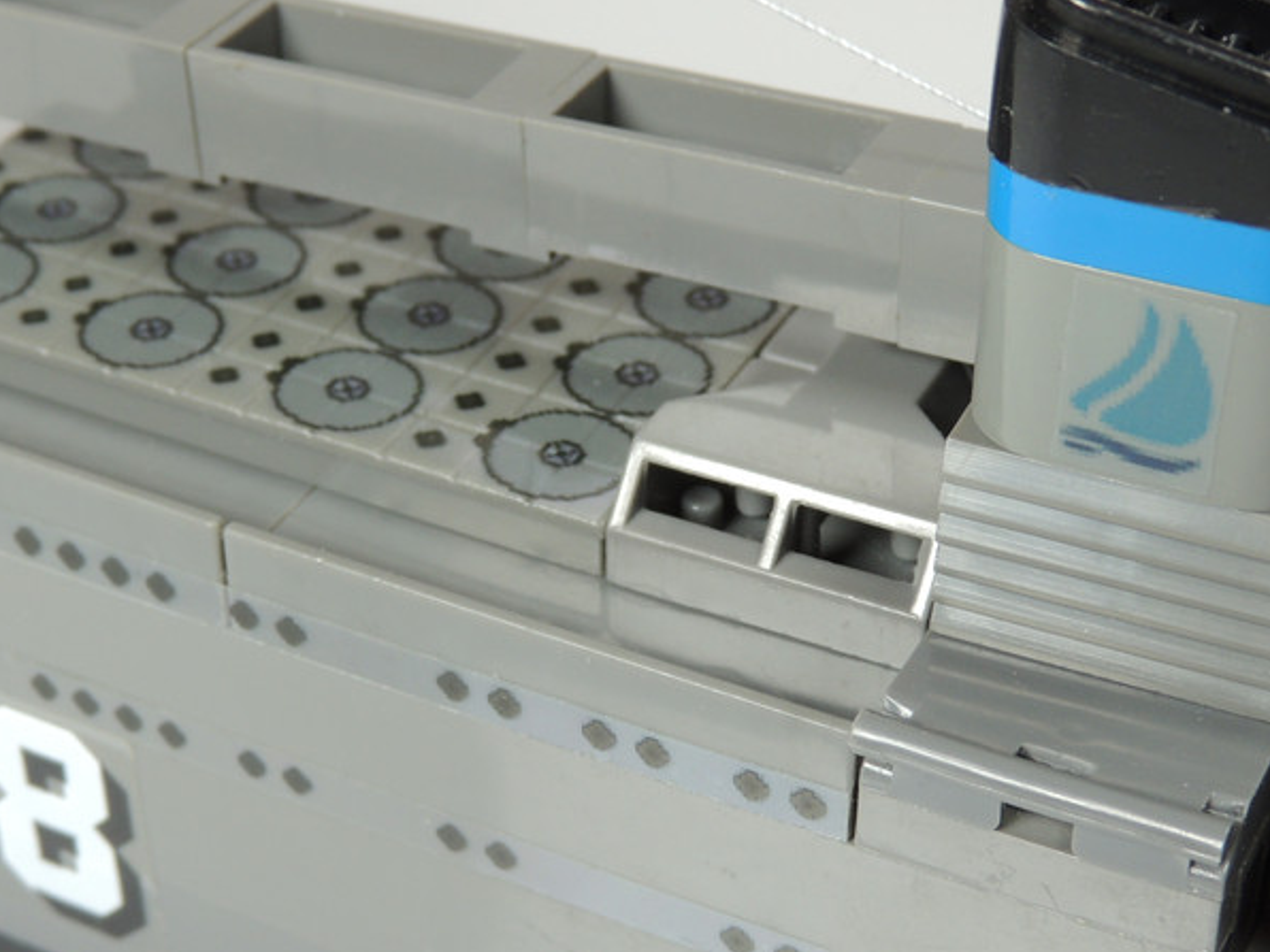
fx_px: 2825
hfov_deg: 25.3
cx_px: 534
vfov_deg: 19.1
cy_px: 371
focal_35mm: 77
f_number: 3.8
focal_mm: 7.6
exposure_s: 1/20
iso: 100
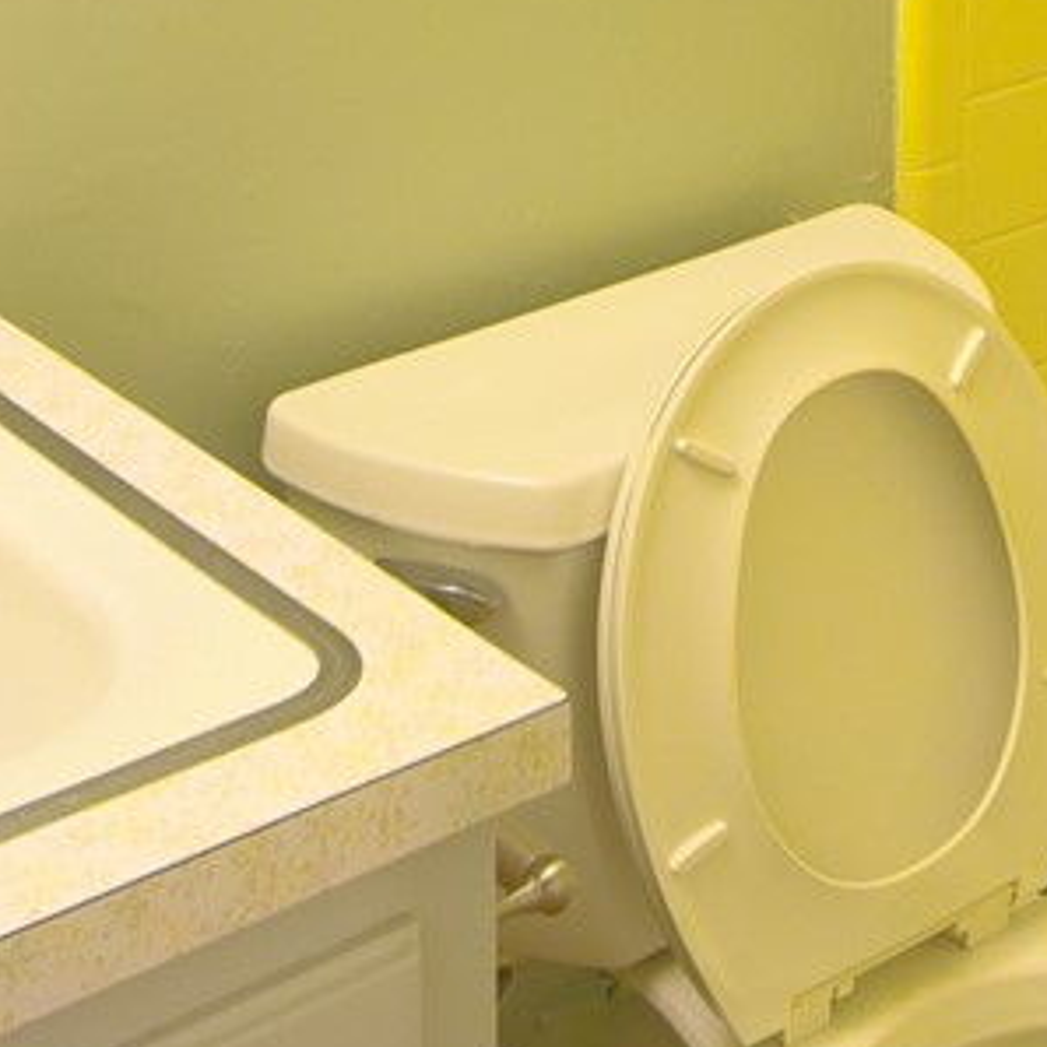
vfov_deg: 17.8
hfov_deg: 19.9
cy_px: -534
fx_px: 2977
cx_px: 646
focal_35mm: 87
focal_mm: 15
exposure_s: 1/13
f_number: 7.1
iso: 500
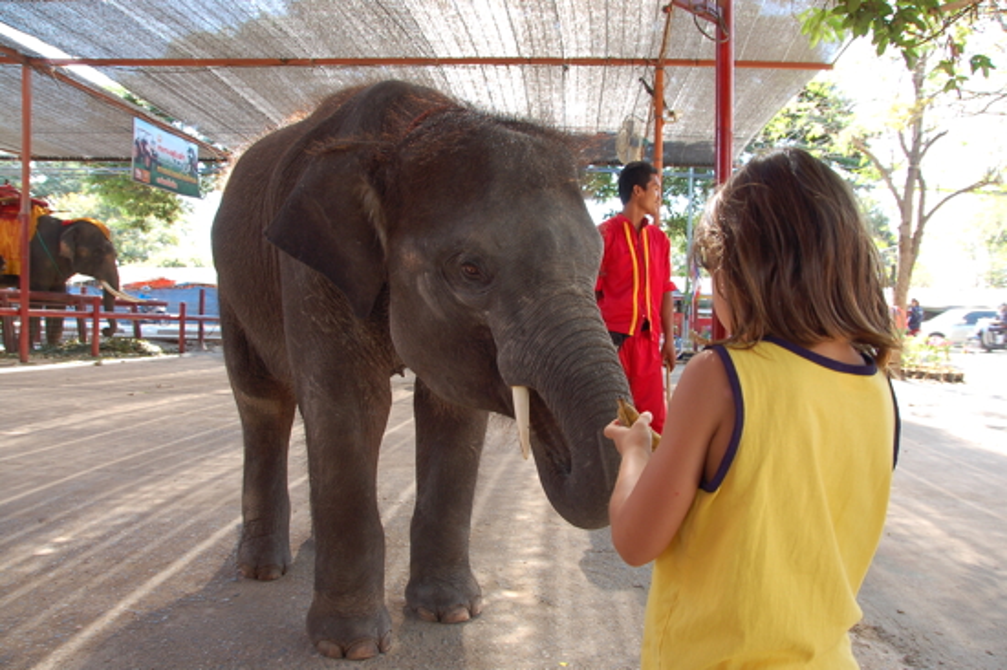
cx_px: 504
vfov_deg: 47.9
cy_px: 335
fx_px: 755
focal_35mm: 27
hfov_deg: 67.4
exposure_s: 1/80
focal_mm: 18
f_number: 5
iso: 200
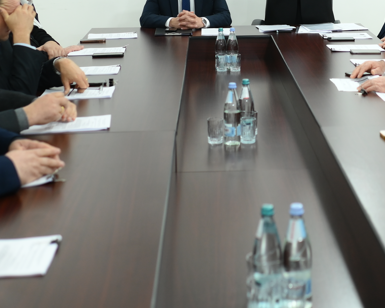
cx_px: 288
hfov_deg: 23.9
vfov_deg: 18.9
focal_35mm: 79
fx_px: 900
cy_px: 6
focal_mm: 35
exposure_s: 1/200
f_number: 2.2
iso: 1000
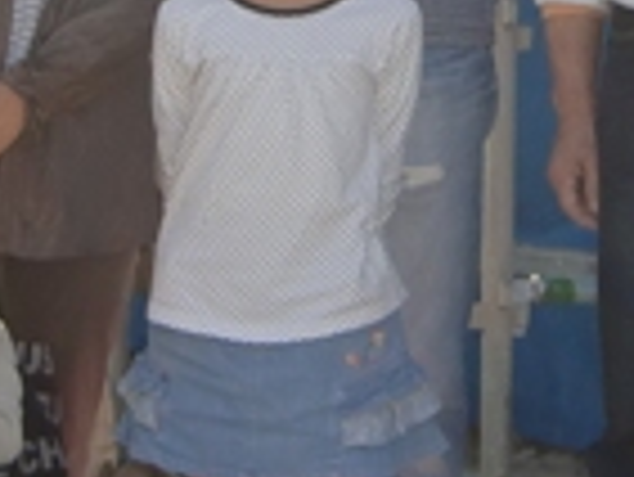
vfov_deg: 8.3
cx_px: 360
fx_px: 3245
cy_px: -40
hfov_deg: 11.2
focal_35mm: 177
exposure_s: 1/640
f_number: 3
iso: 64
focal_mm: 6.9
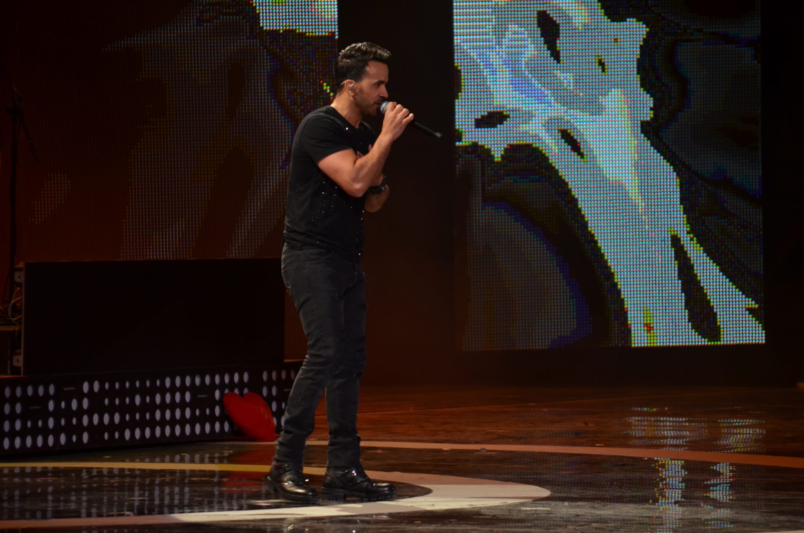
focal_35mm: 285
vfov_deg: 4.8
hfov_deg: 7.2
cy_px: 266
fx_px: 6351
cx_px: 402
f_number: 5.6
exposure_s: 1/125
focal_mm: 190
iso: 800
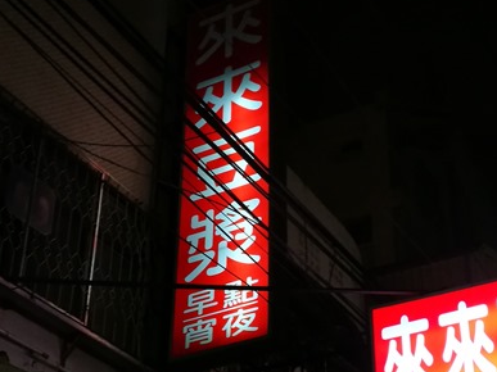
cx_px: 329
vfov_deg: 21.8
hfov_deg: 28.8
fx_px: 962
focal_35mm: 67
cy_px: 245
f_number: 2.2
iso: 250
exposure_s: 1/30
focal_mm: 4.5
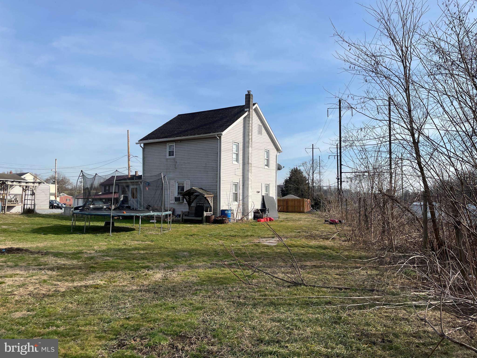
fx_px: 358
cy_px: 179
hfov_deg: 67.3
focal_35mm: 26
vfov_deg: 53.1
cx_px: 238
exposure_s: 1/3610
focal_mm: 4.2
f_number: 1.6
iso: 32
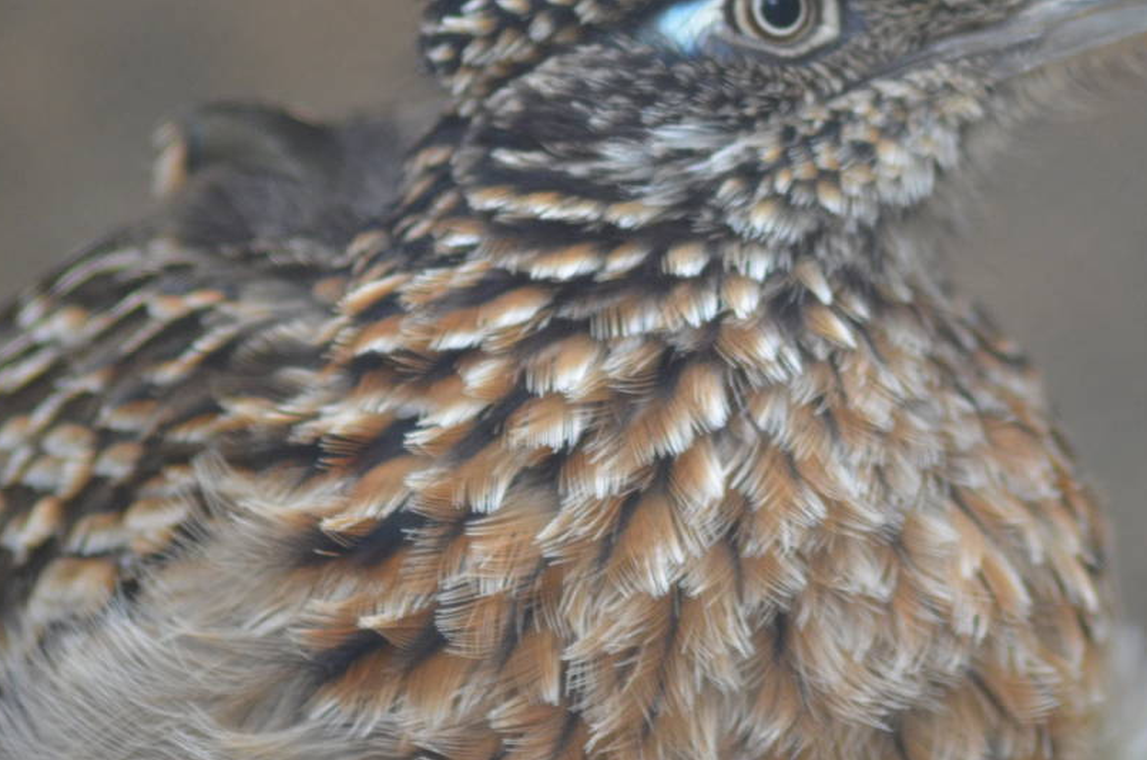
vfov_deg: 2.0
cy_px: 81
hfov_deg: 3.0
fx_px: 21809
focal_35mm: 686
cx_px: 962
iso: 800
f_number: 5
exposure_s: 1/500
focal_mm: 230
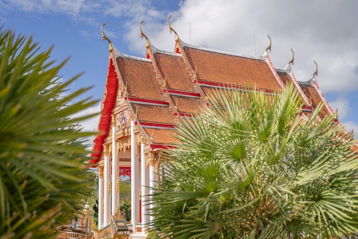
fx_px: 447
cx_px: 179
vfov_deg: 29.9
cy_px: 120
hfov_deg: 43.6
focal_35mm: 45
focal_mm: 45
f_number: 2.8
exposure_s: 1/2500
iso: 100
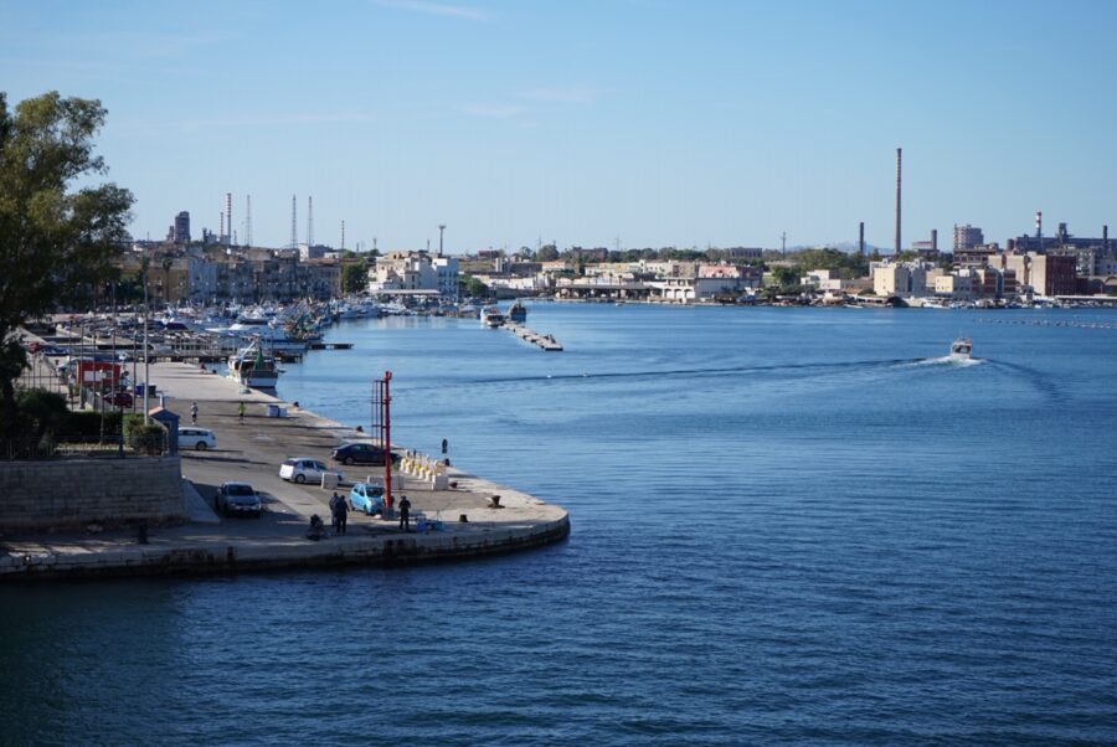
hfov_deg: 28.8
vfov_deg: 19.5
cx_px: 558
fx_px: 2174
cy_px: 374
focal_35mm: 70
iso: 100
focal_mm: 70
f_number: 6.3
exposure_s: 1/500
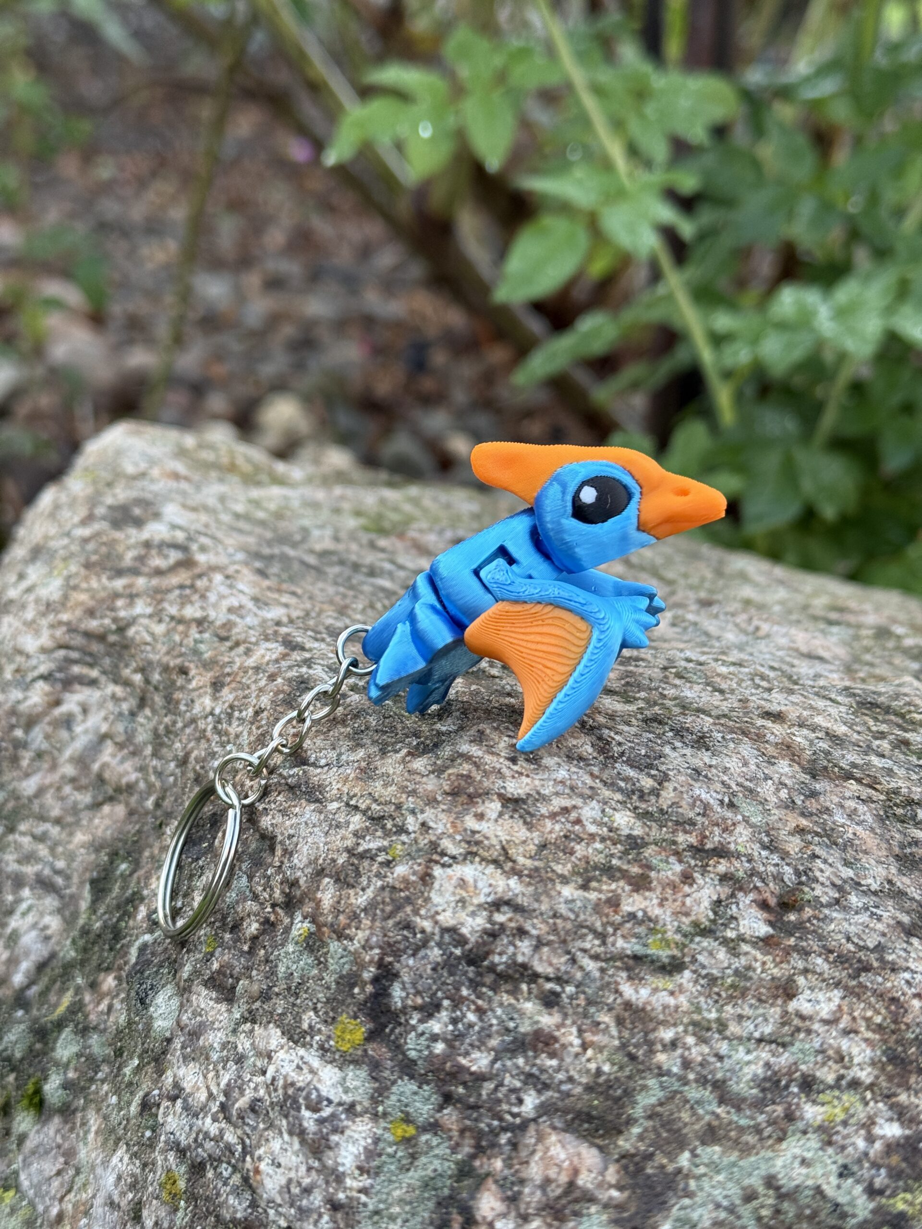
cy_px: 614
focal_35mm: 48
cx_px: 461
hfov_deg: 30.3
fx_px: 1705
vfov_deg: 39.7
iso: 80
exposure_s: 1/121
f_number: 1.78
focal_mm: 6.76
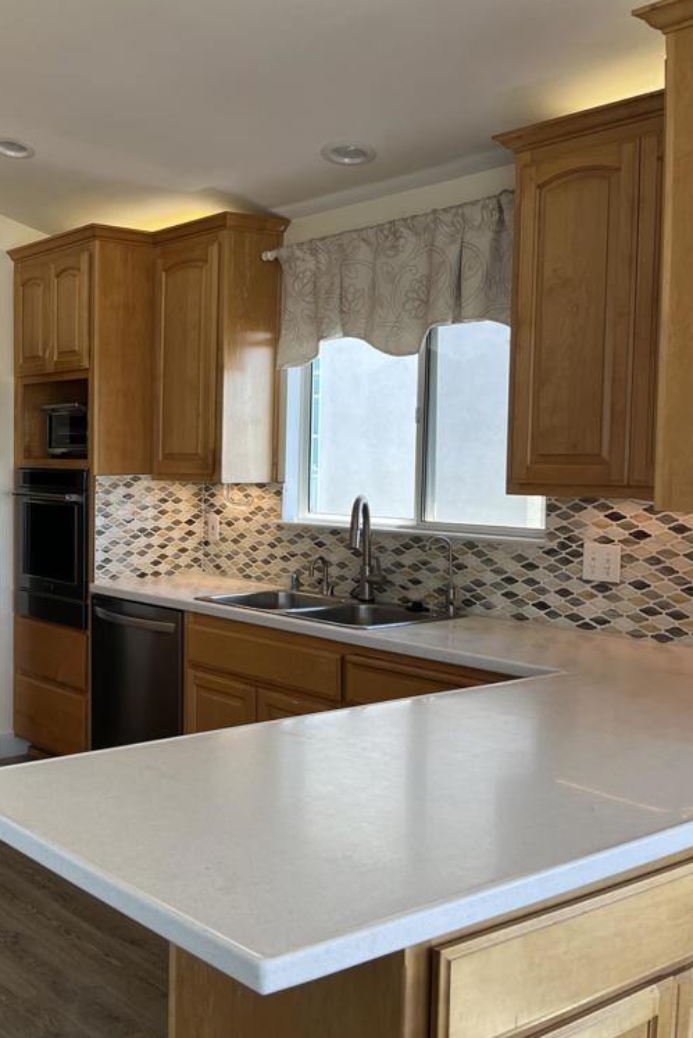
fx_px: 1068
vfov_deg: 51.9
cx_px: 47
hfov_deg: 33.7
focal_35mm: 37
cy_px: 518
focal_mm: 5.1
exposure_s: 1/120
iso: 40
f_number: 1.6
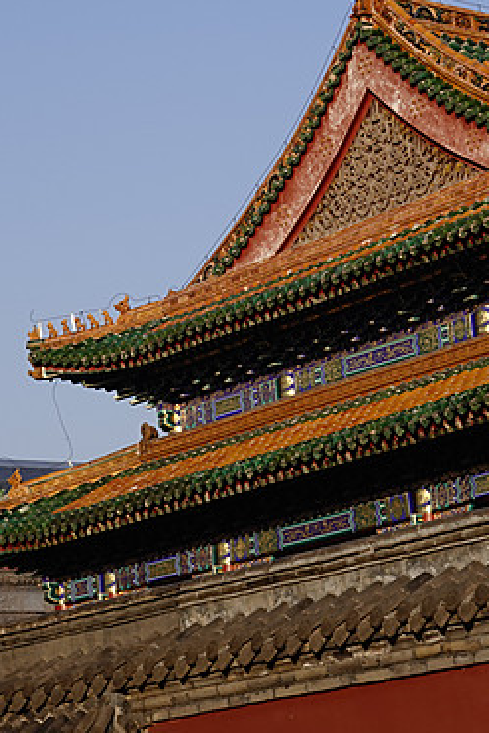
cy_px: 251
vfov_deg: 15.3
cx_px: 346
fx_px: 2727
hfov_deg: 10.2
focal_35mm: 134
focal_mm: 22.92
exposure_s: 1/200
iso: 100
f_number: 8
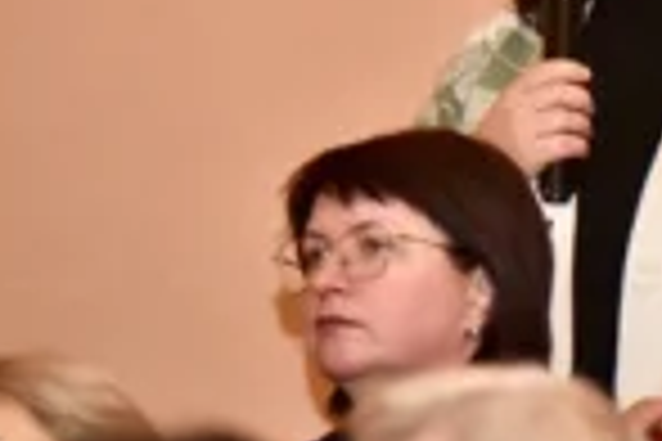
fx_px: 10040
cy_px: 61
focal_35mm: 546
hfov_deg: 3.8
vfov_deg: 2.5
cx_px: 698
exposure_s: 1/160
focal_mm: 200
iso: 2500
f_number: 5.6
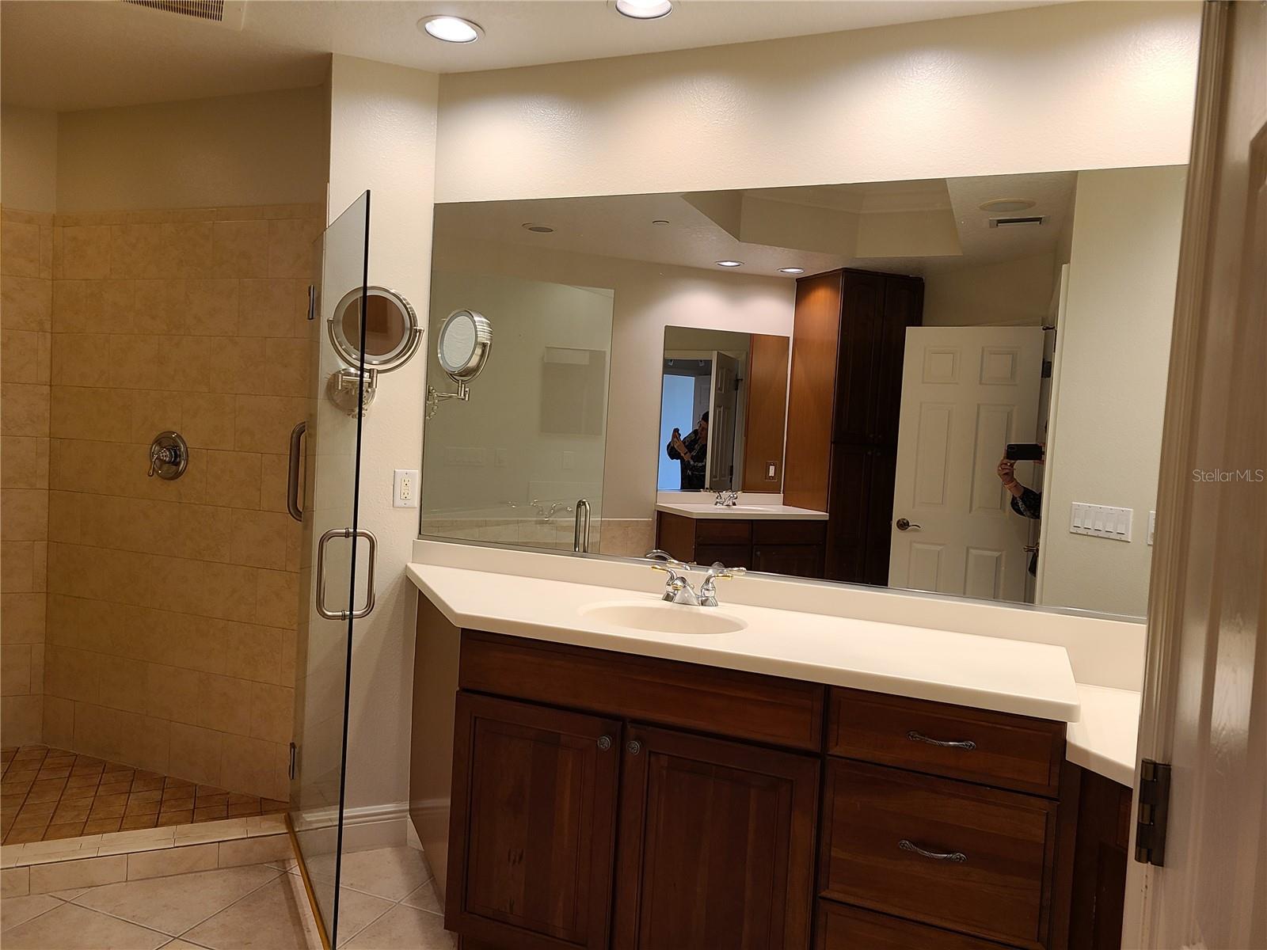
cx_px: 634
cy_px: 475
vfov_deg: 53.1
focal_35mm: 26
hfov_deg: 67.3
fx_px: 952
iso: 100
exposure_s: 1/60
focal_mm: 5.4
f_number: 1.8
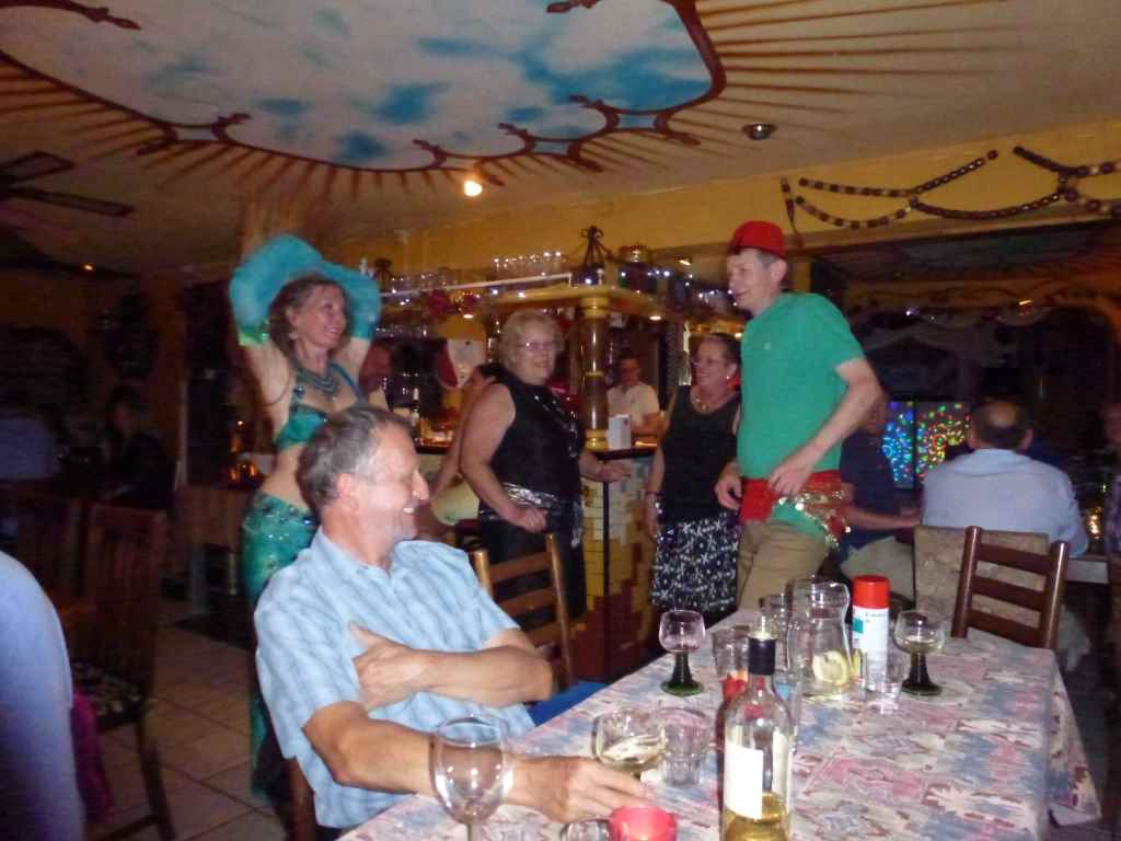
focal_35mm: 24
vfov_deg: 56.8
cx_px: 560
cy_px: 420
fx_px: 777
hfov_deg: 71.6
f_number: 3.3
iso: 1600
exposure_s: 1/60
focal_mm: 4.3
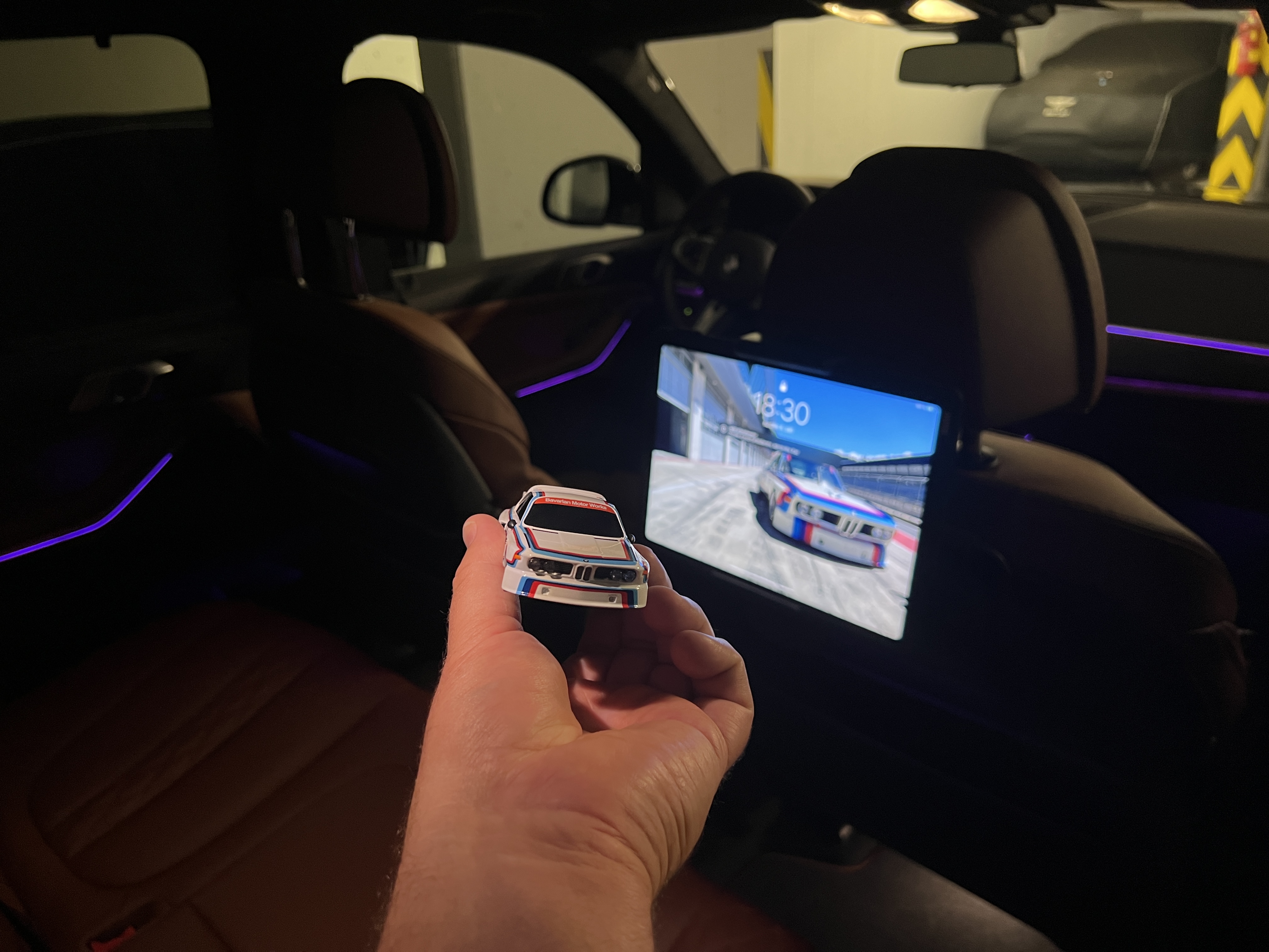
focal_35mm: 26
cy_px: 476
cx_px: 634
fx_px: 953
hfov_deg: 67.3
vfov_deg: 53.1
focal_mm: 5.7
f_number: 1.5
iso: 125
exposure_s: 1/49
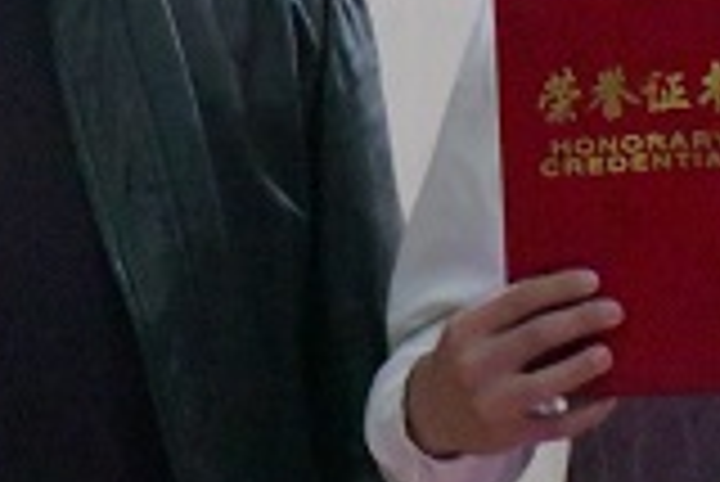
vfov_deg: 2.7
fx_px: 10129
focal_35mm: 506
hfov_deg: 4.1
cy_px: -72
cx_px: 490
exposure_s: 1/200
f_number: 5.6
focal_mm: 90
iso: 25600
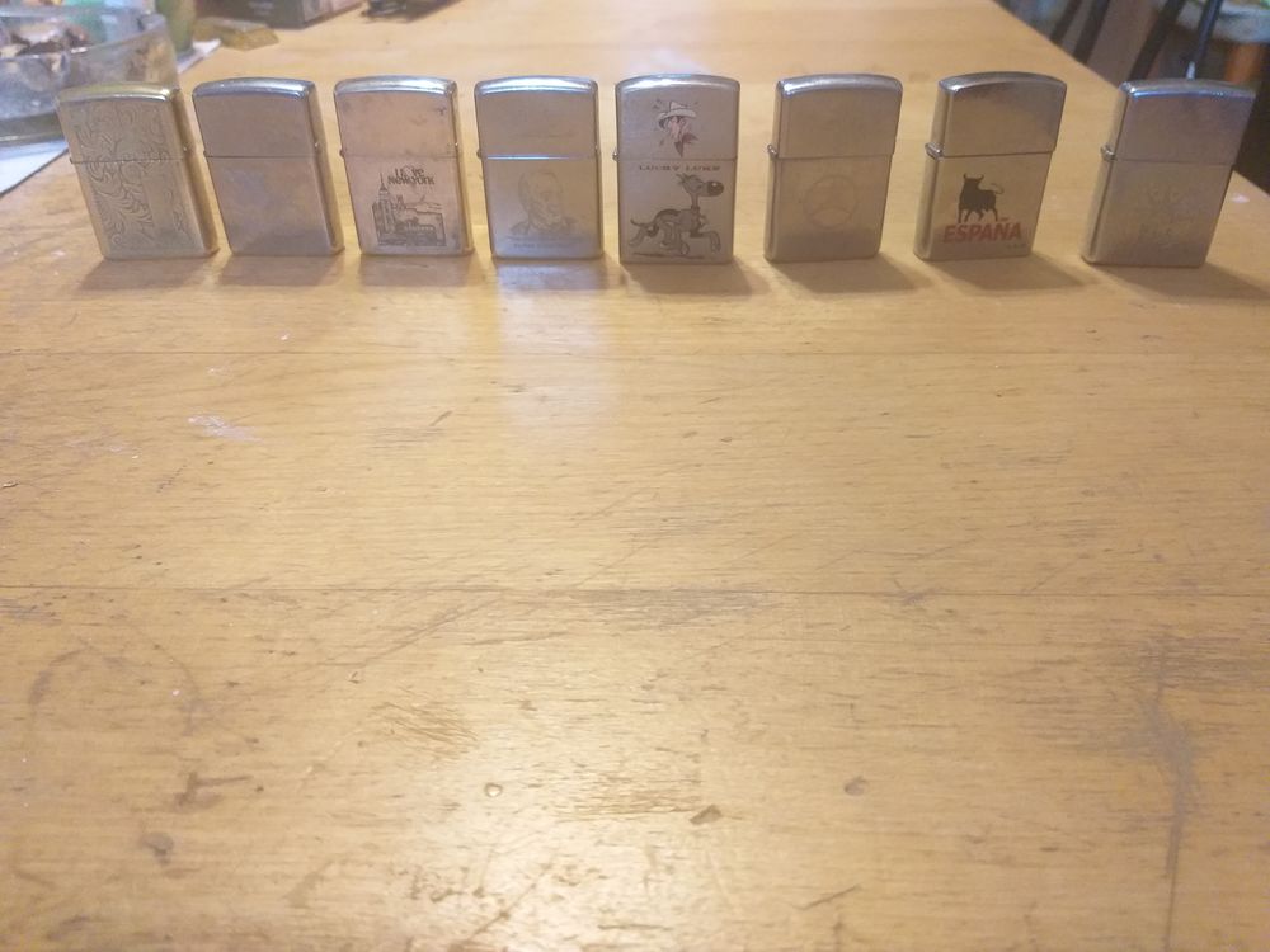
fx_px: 954
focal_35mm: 26
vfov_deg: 53.1
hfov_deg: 67.3
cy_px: 476
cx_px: 635
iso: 200
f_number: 1.7
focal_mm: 3.93
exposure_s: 1/33
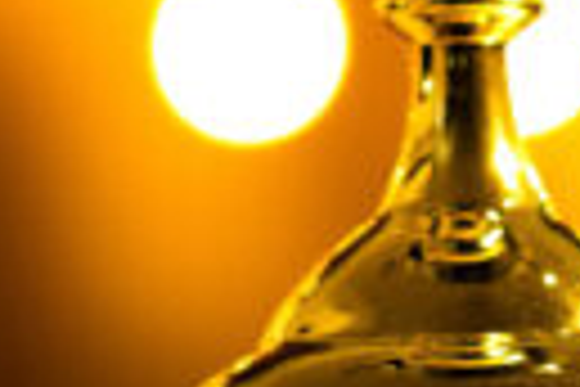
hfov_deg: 3.9
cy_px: -207
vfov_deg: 2.6
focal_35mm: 534
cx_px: -108
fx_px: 8603
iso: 200
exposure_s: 1/10
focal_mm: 60
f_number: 2.4
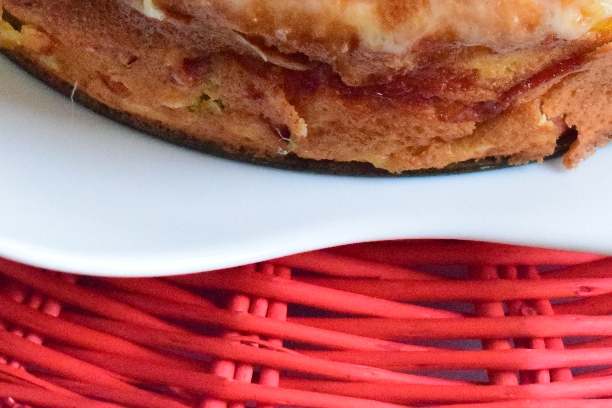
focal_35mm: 107
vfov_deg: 12.3
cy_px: -158
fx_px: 1826
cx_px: 383
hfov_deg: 19.0
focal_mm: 25
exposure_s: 1/640
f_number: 6.3
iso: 10000
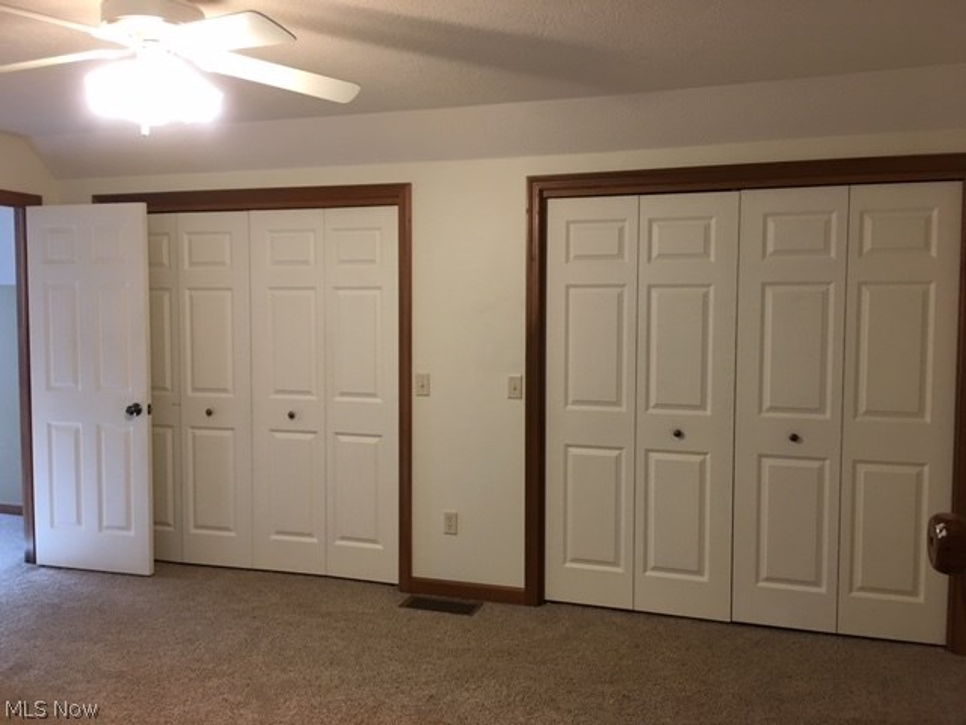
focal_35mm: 29
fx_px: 809
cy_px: 362
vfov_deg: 48.2
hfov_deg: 61.7
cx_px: 483
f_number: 2.2
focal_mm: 4.15
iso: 80
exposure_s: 1/15
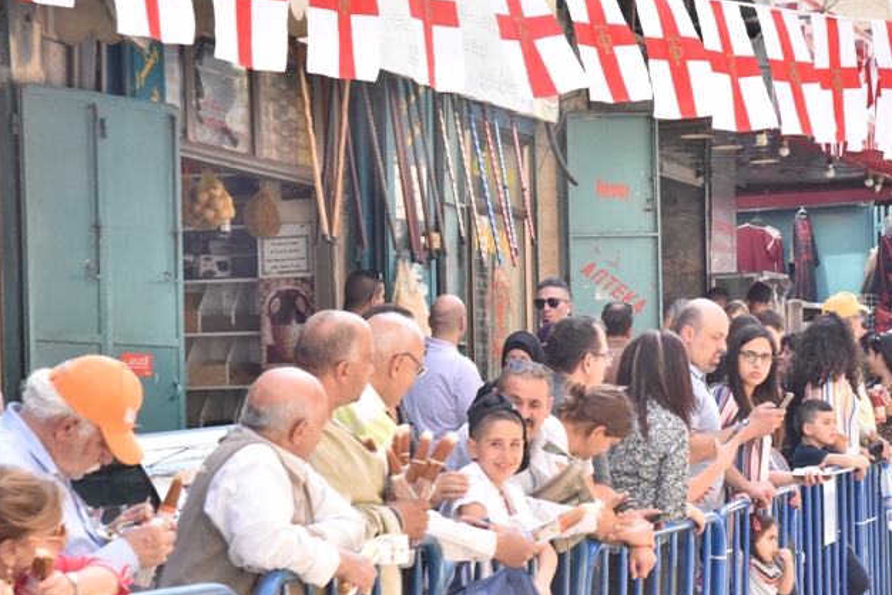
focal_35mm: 139
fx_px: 3446
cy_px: 404
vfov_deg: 9.9
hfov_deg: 14.7
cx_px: 590
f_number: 10
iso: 6400
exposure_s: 1/1250
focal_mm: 85
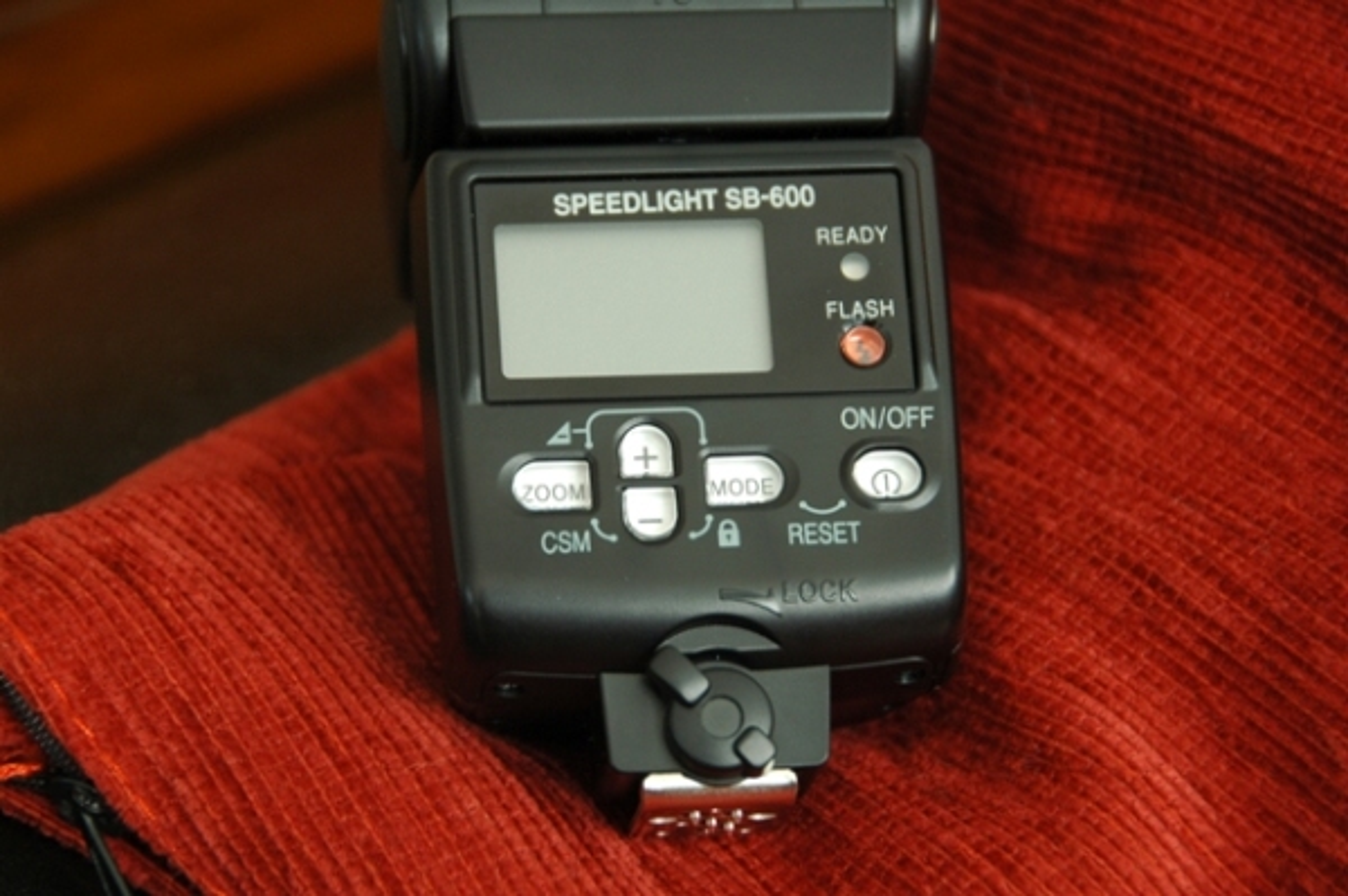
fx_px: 6734
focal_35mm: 180
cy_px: 448
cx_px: 674
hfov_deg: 11.4
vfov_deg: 7.6
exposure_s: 1/8
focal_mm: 120
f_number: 5.6
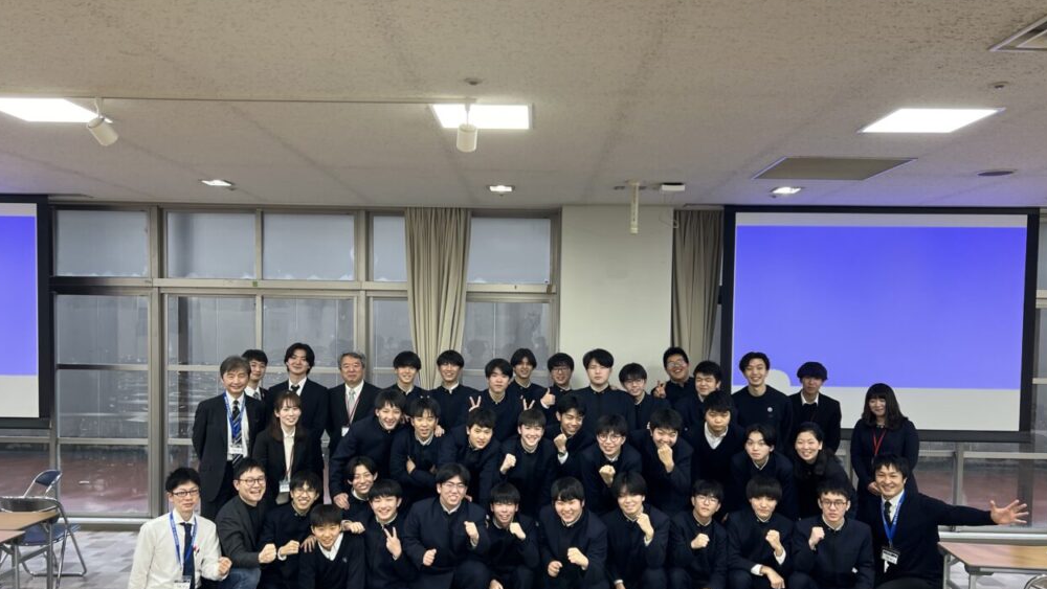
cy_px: 354
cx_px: 525
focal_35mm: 29
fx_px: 805
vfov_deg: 40.0
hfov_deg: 66.1
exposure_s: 1/100
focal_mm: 5.7
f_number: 1.5
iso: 125
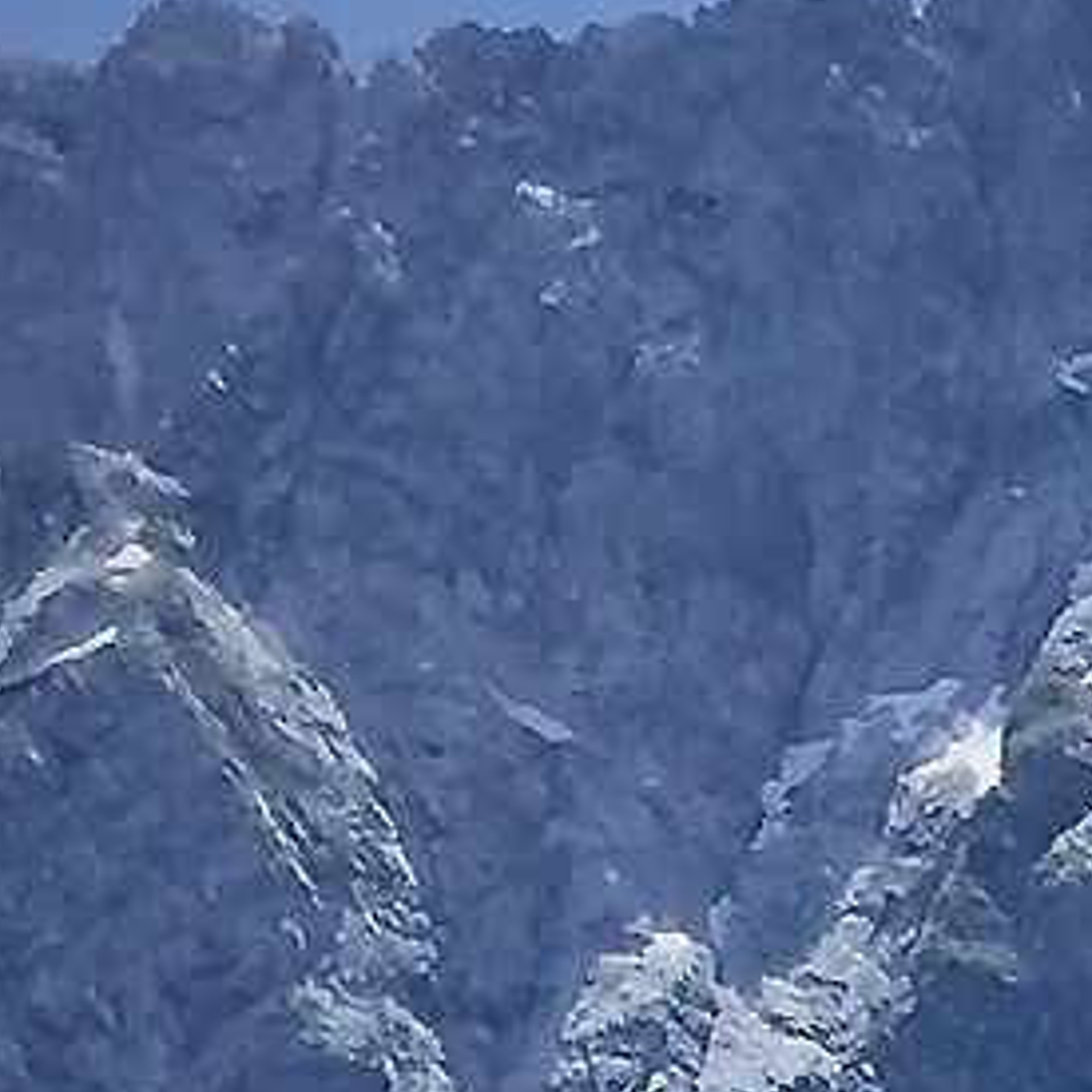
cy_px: 3062
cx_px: 3653
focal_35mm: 224
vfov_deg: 7.1
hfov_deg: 6.8
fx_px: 7995
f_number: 2.2
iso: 32
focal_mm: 4.15
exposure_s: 1/1647
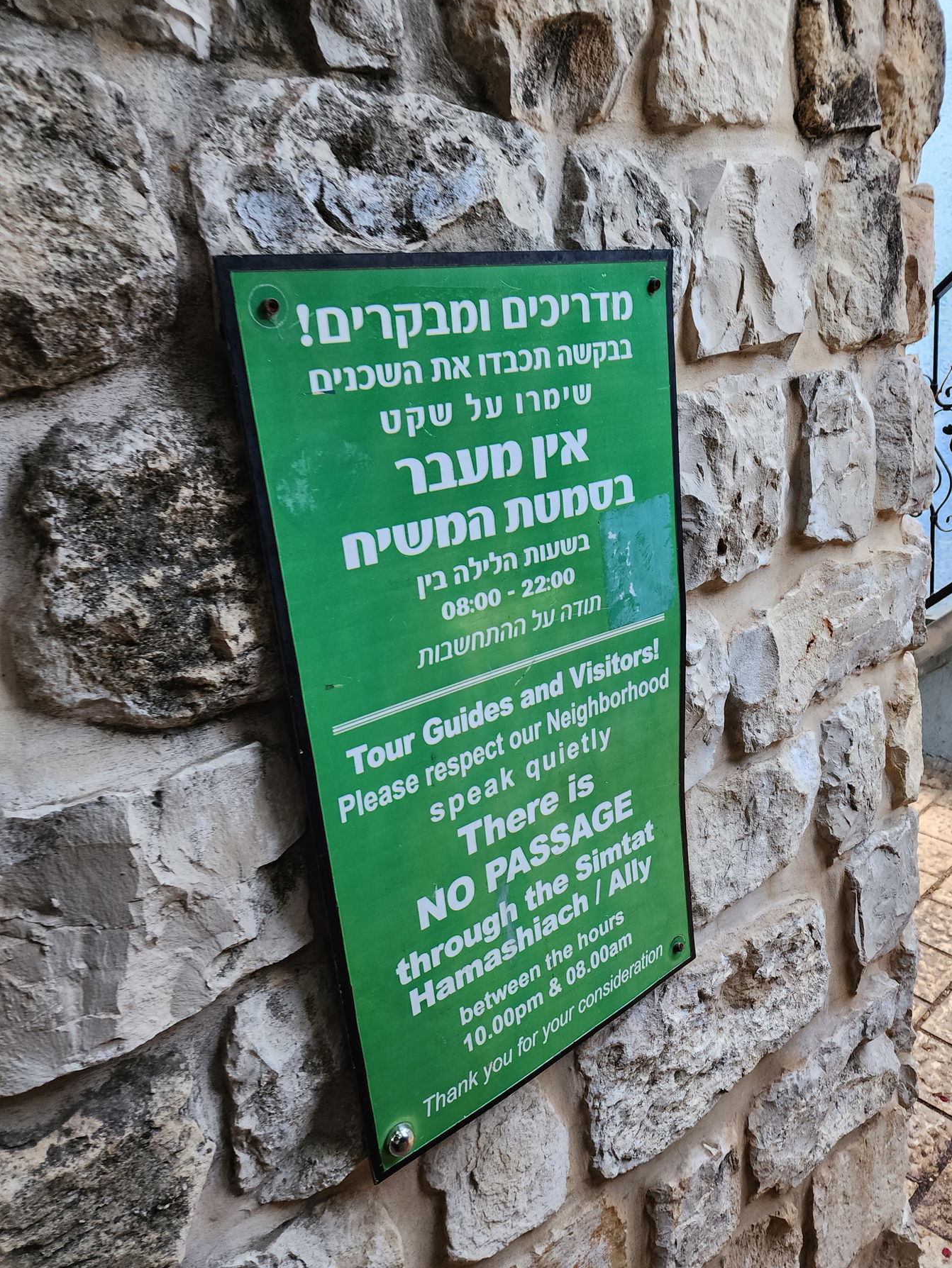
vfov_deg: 71.6
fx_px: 880
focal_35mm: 24
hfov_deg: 56.8
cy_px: 619
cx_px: 496
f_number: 1.8
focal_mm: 6.4
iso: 160
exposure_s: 1/180
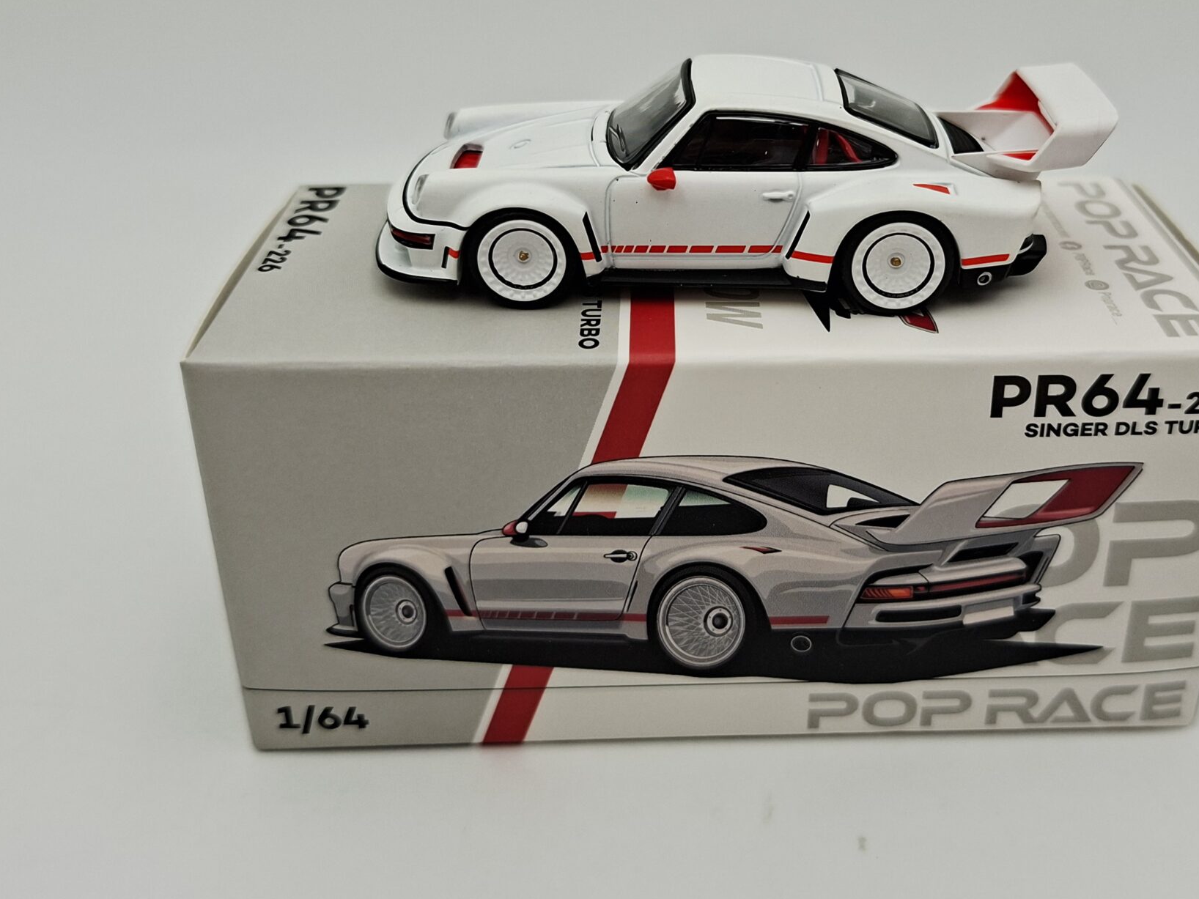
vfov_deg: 39.4
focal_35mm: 36
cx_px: 710
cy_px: 344
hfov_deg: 51.1
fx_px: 1247
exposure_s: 1/396
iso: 50
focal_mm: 5.54
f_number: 1.8
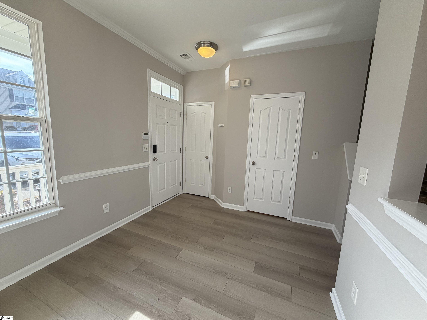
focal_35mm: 14
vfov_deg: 85.7
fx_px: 173
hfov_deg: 102.1
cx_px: 214
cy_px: 160
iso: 50
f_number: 2.2
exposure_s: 1/120
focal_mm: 2.22
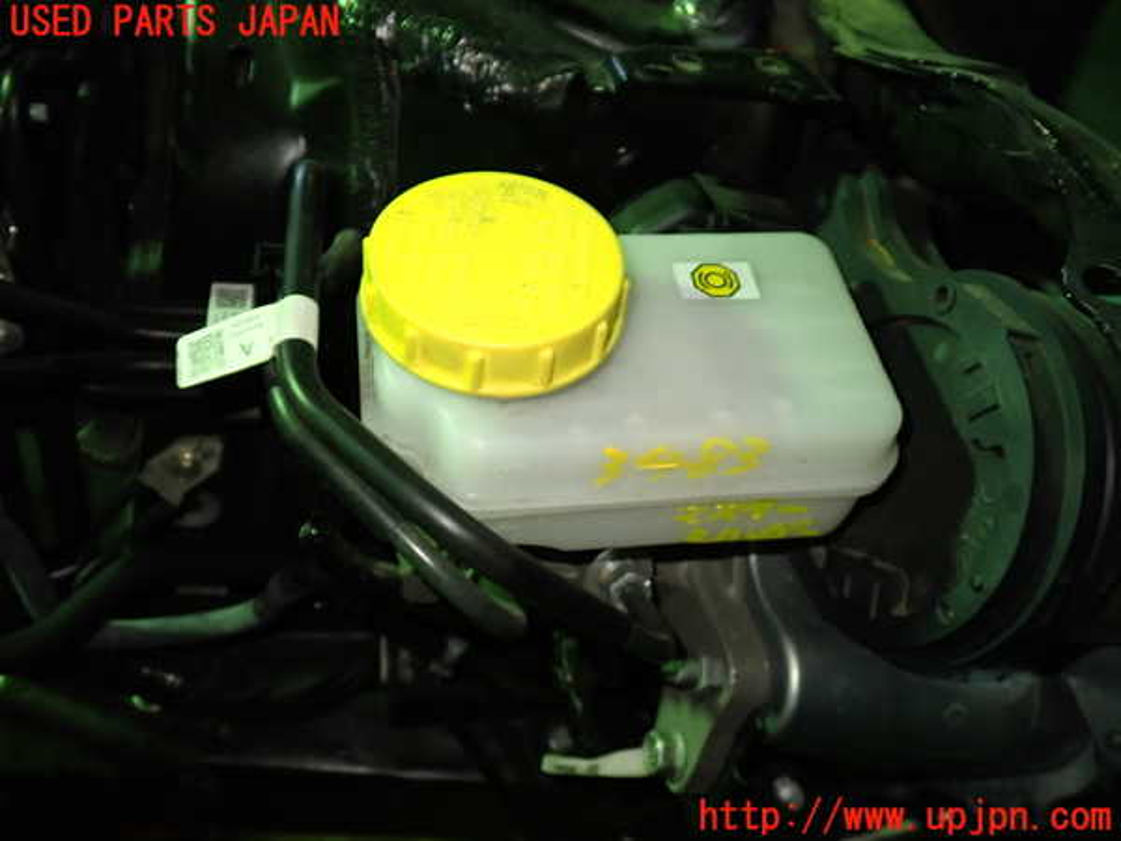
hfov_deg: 60.0
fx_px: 972
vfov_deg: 46.8
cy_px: 420
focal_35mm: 30
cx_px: 560
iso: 250
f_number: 2.3
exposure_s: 1/30
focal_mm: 5.4
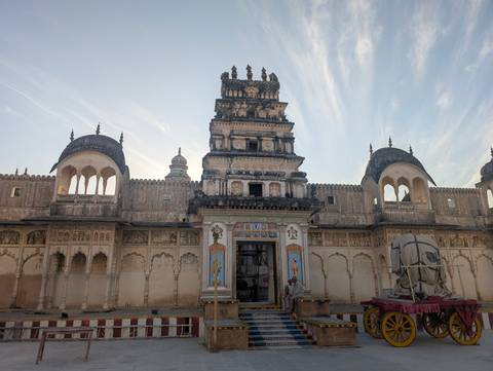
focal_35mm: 24
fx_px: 342
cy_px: 186
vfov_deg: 56.9
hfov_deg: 71.5
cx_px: 246
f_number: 1.68
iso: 21
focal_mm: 6.9
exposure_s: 1/1176
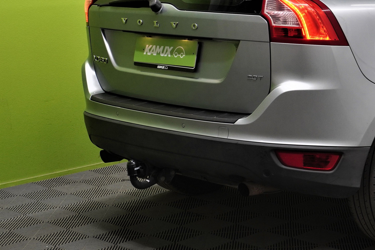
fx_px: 917
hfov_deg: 22.2
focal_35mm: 88
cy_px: 38
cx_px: 386
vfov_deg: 15.4
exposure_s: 1/15
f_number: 9
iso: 400
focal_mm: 28
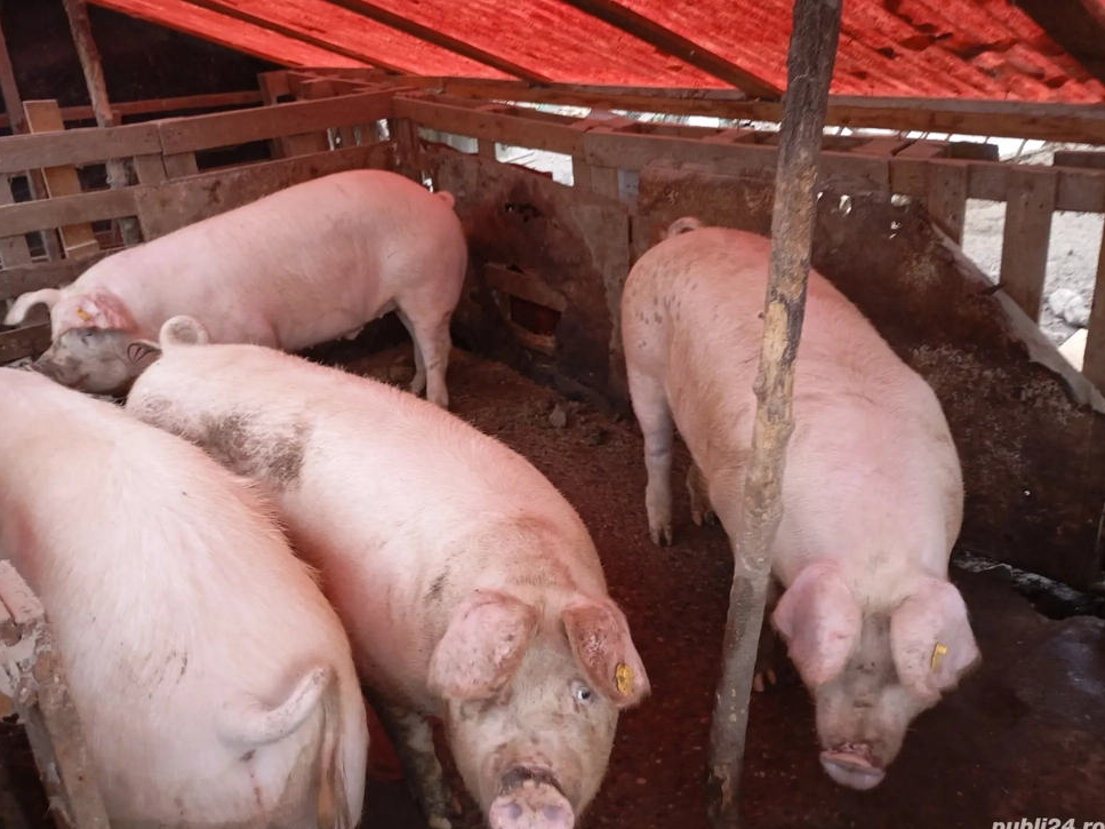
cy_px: 412
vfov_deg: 48.2
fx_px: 926
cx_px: 539
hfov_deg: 61.7
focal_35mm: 29
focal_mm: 4.27
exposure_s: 1/33.3
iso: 589
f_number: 1.8
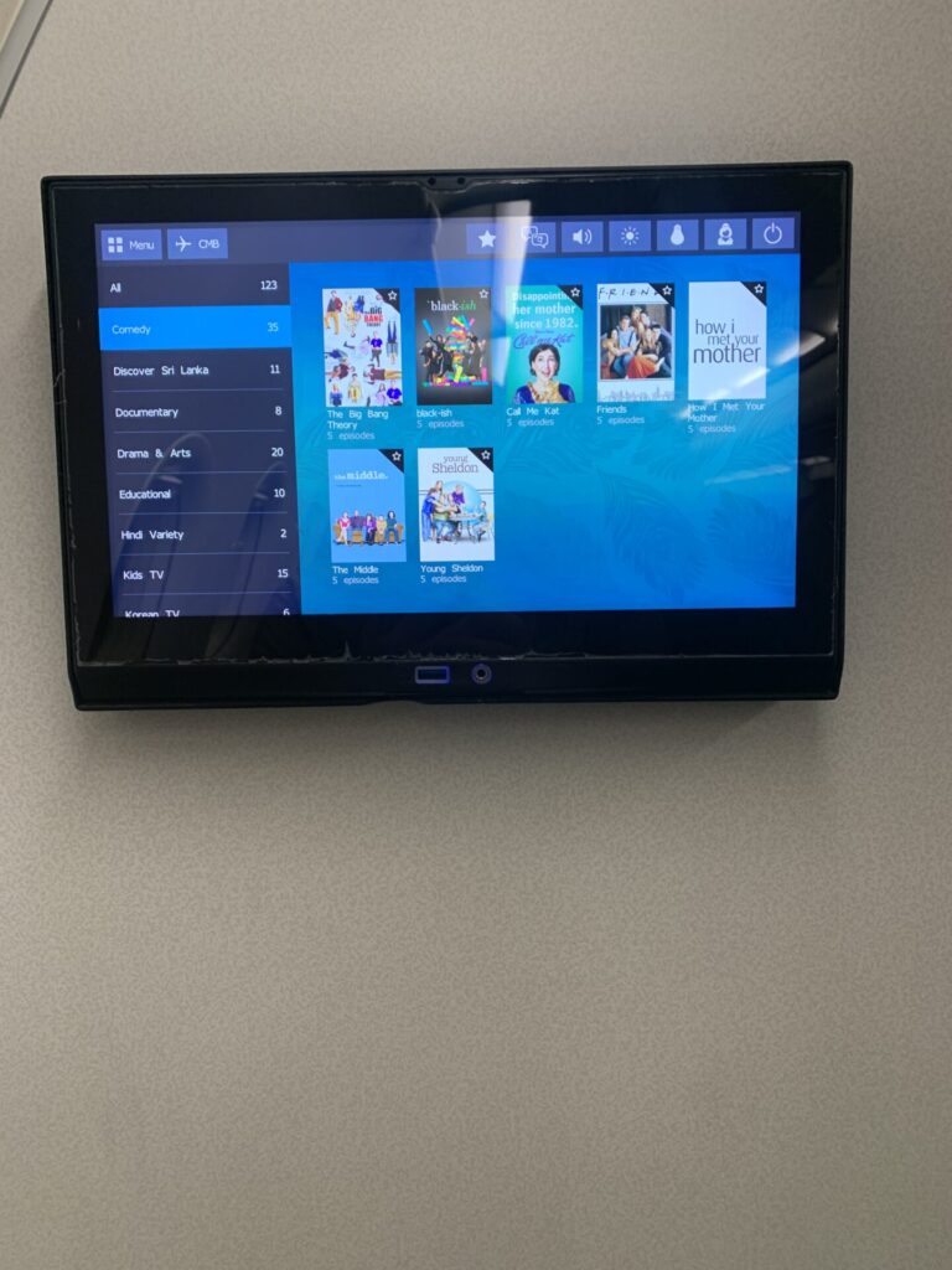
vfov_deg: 67.3
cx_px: 476
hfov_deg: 53.1
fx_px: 953
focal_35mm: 26
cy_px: 635
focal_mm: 4.25
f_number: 1.8
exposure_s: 1/52
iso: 100
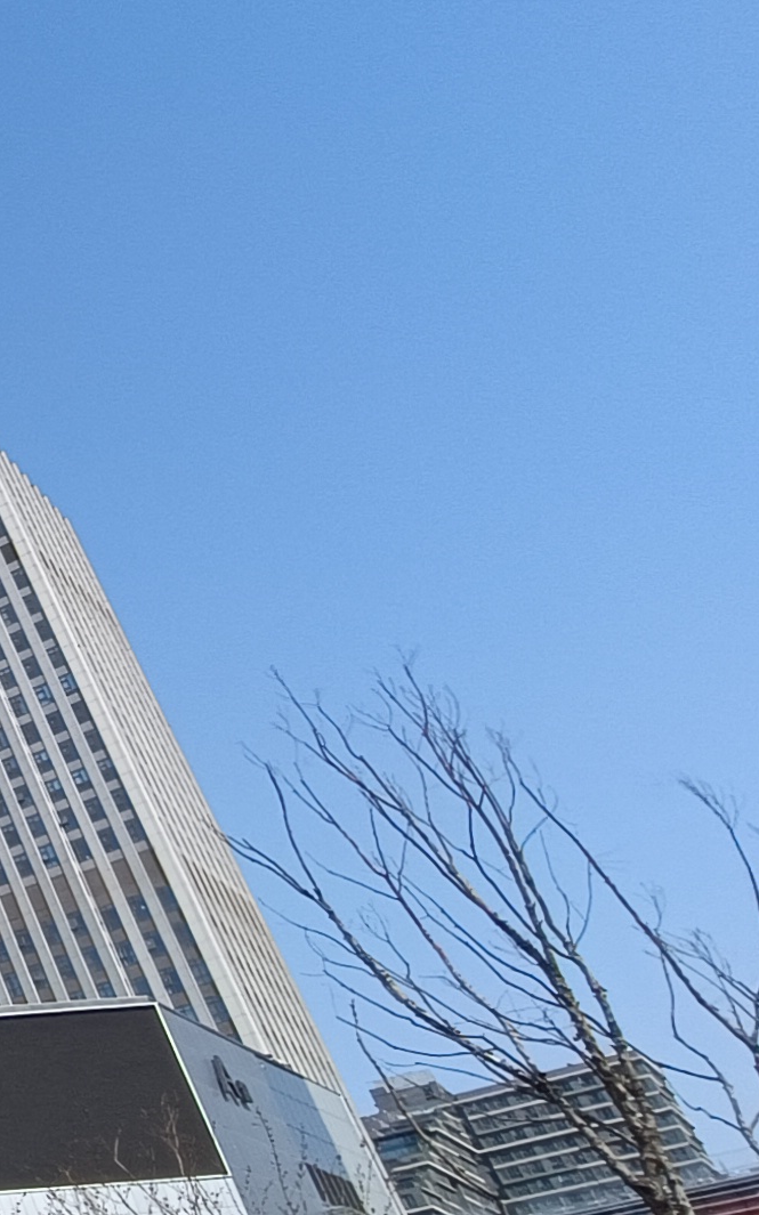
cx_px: -936
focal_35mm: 52
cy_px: 695
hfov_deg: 16.0
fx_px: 1722
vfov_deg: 38.8
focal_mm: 1.66
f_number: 2.2
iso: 51
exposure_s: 1/1431
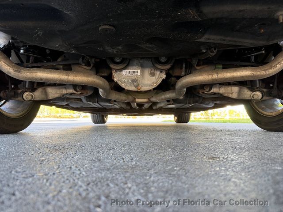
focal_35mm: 24
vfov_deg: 56.8
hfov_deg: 71.6
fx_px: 196
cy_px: 106
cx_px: 142
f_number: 1.78
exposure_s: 1/97
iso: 200
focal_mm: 6.76
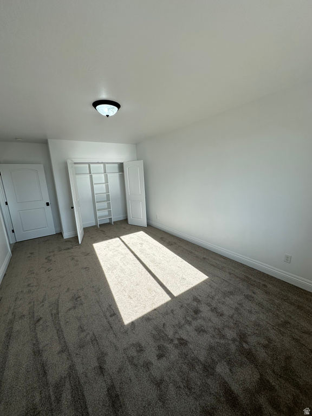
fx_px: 168
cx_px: 156
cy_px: 208
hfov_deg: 85.7
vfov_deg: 102.1
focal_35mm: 14
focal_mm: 2.22
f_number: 2.2
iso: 40
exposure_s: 1/654
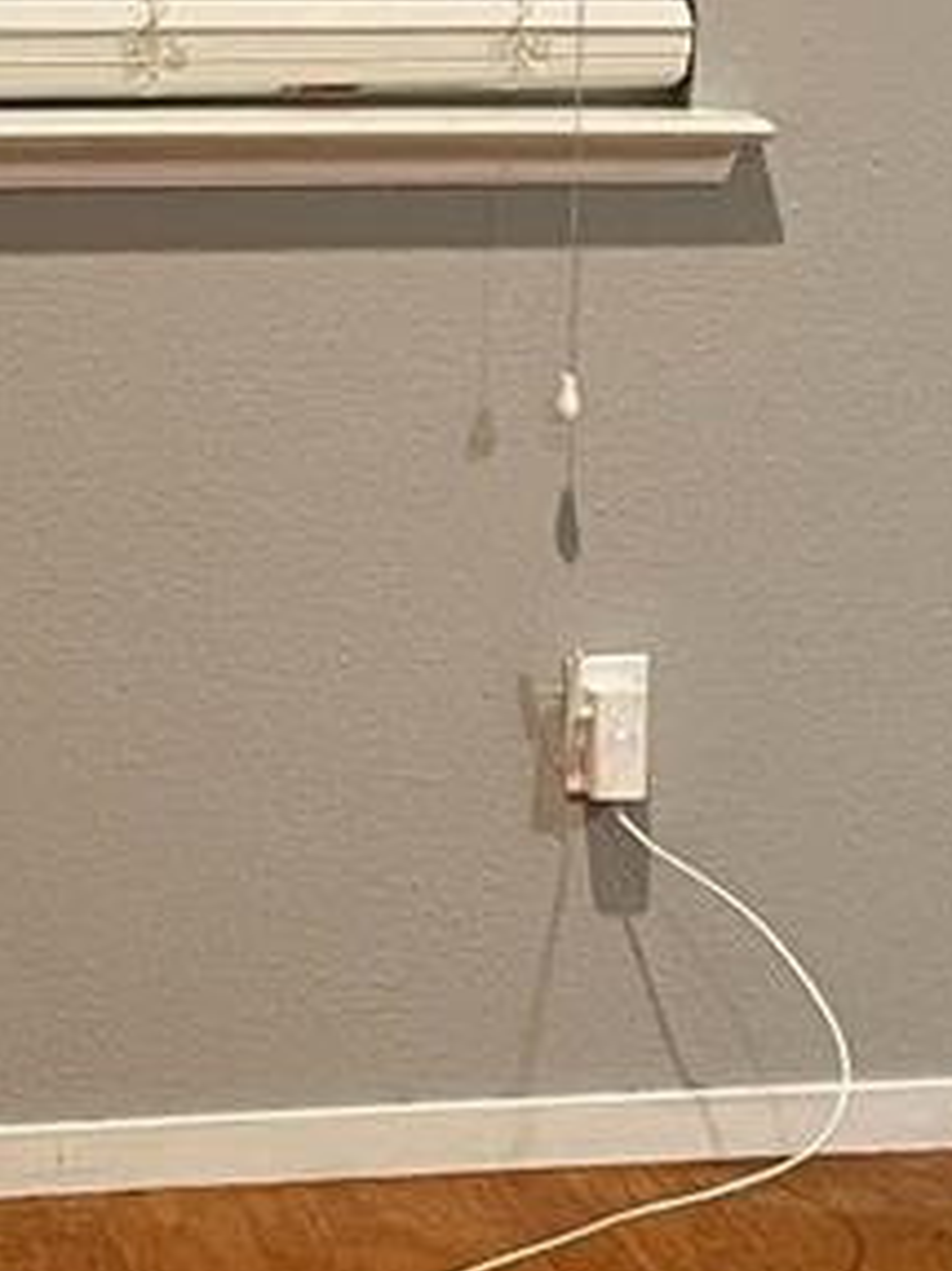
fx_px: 4991
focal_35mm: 136
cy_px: 341
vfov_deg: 14.5
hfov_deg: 10.9
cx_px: 529
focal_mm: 5.1
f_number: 1.6
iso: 400
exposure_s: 1/60
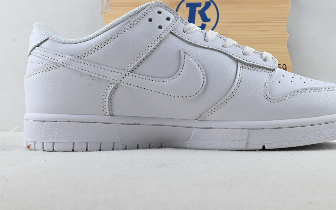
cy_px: 78
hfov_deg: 44.3
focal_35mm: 45
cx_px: 195
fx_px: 411
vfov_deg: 28.5
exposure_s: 1/15
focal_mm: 24.5
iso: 100
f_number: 10
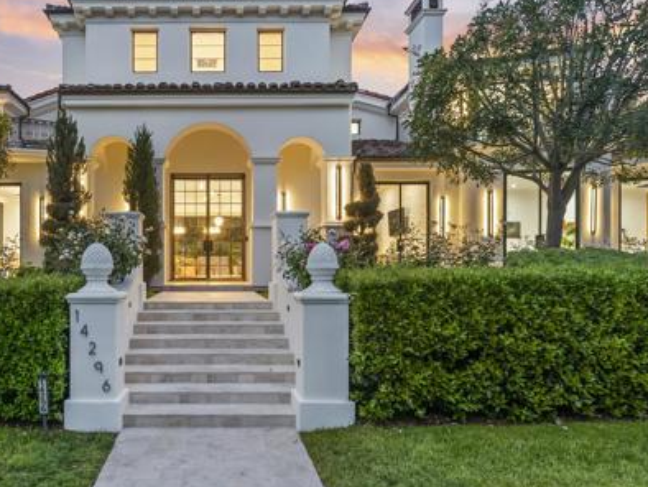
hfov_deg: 67.5
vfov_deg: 53.4
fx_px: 468
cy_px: 146
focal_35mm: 25
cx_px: 217
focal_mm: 16
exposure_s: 1/1.25
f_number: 7.1
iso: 800
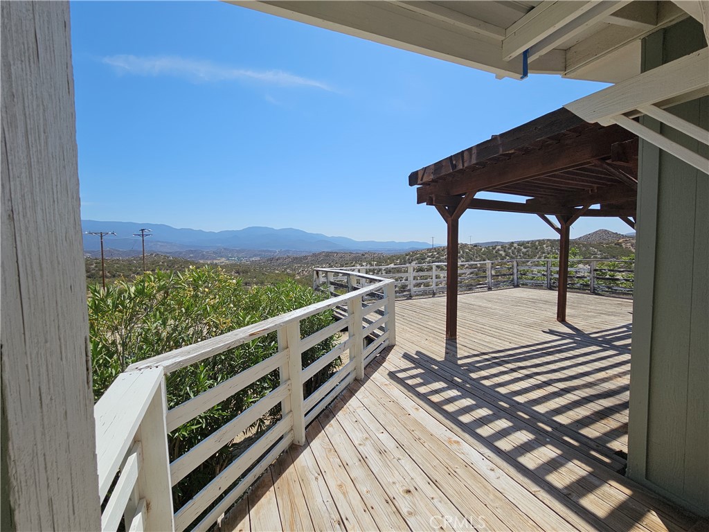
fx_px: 266
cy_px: 266
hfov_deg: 106.2
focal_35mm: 13
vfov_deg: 89.9
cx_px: 354
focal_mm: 2.2
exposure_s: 1/3608
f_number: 2.2
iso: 50
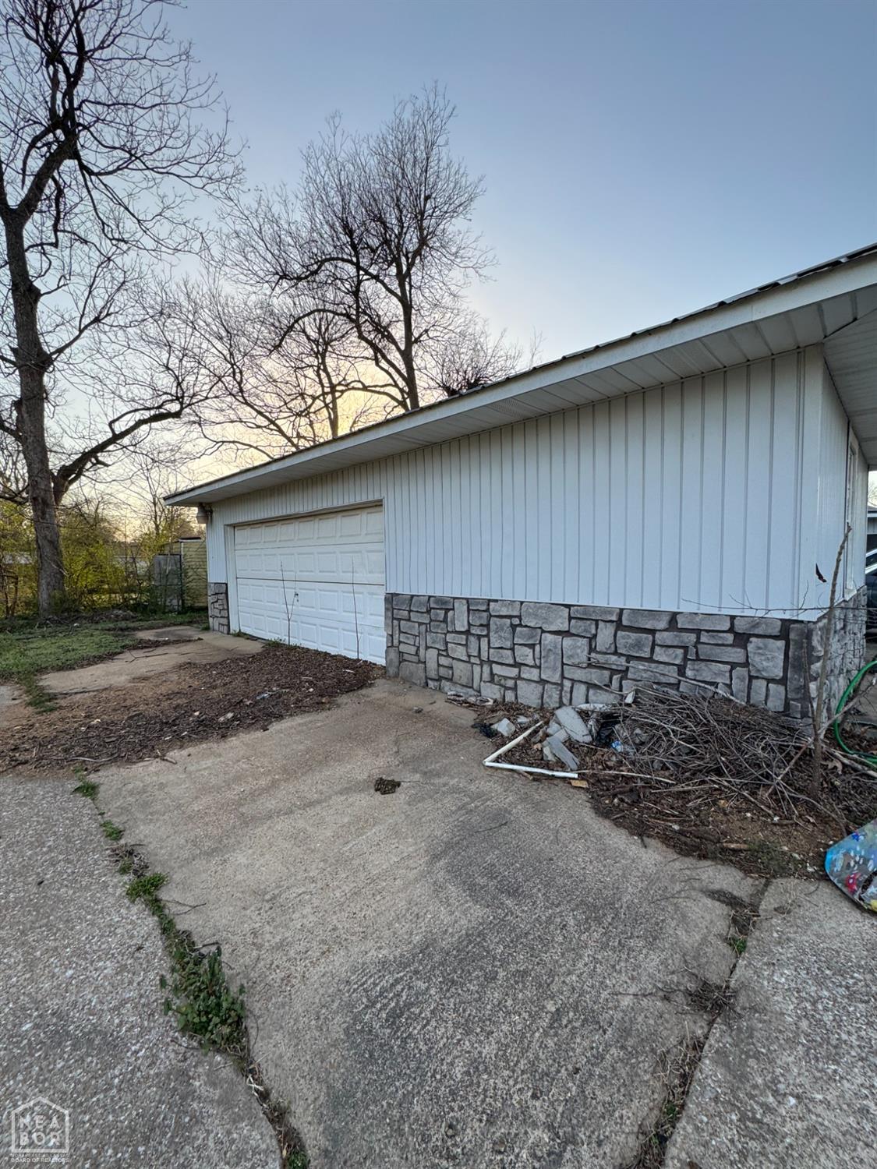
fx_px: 473
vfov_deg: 102.1
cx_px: 438
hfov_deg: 85.7
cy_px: 584
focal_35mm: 14
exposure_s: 1/293
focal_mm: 2.22
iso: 40
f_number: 2.2
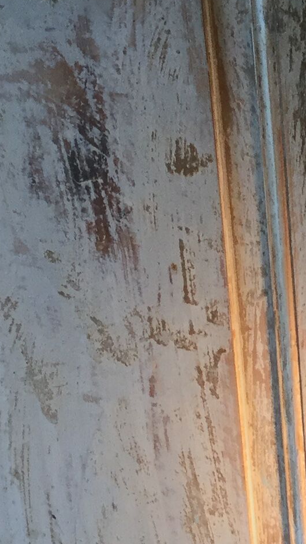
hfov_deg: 10.1
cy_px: 398
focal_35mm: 117
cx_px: 425
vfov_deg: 18.2
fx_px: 1687
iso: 32
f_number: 2.4
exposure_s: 1/33
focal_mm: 3.3
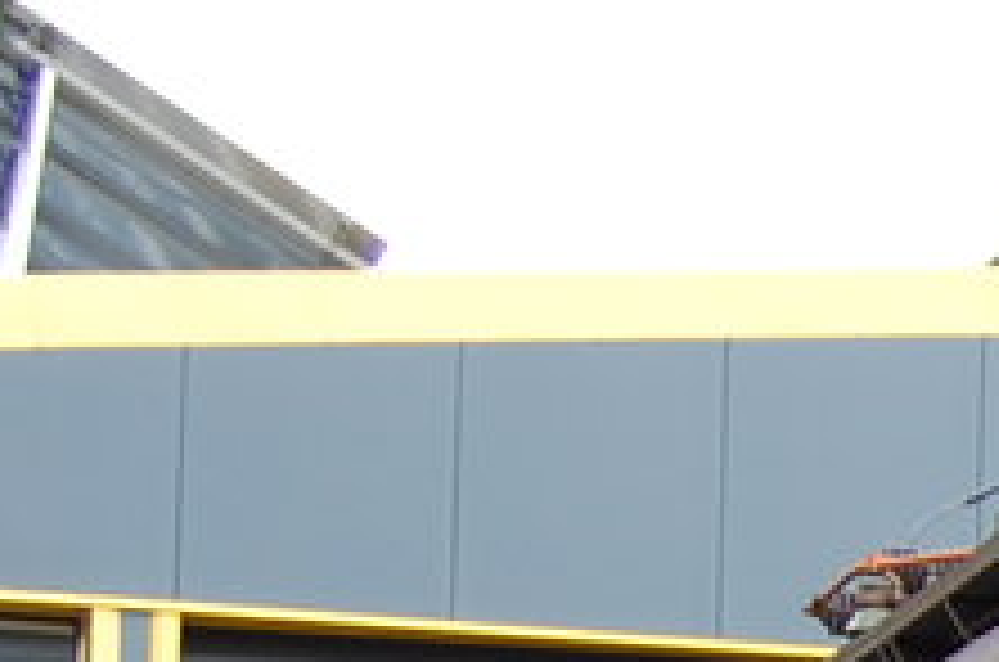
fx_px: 5843
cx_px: 2259
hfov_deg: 9.0
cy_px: 1146
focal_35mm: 211
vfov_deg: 6.4
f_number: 5.6
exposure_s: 1/125
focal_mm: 26
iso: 200
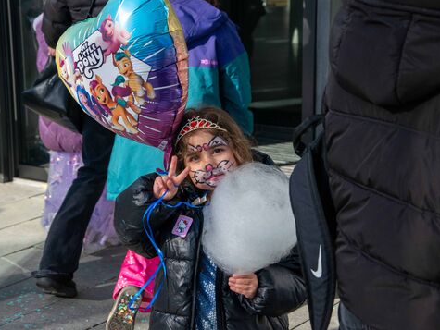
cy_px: 165
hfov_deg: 20.6
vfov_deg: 15.6
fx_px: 1208
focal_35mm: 95
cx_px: 212
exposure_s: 1/1600
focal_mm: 58
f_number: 6.3
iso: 400
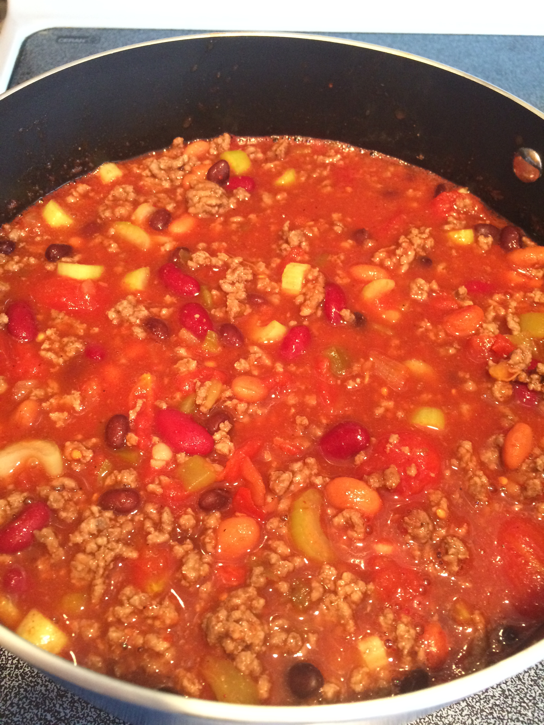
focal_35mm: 30
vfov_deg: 60.0
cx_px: 272
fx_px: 629
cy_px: 362
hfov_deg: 46.8
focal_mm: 4.12
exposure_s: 1/24
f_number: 2.2
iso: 320
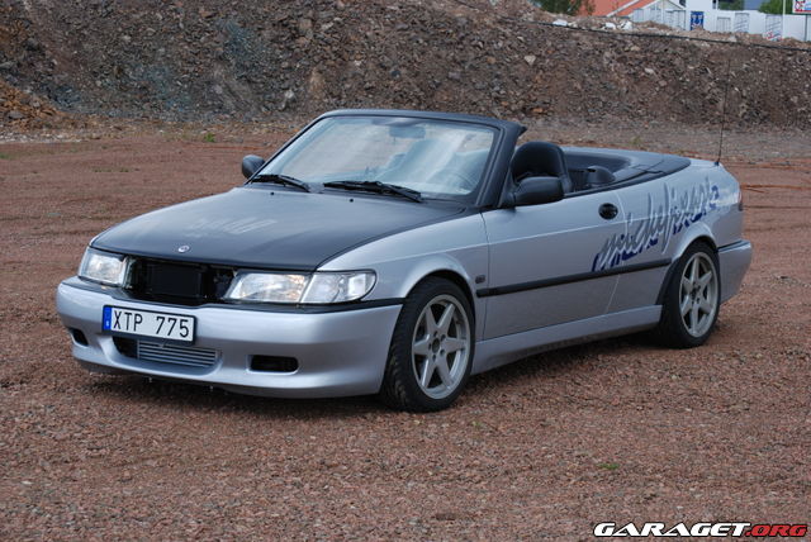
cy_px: 271
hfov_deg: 24.6
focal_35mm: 82
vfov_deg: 16.6
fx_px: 1860
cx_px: 406
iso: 100
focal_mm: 55
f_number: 13
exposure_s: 1/50
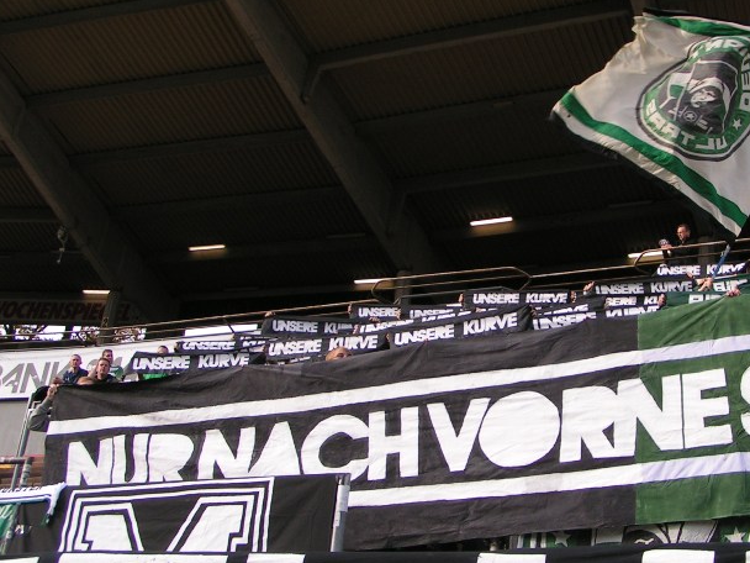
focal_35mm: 50
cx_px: 464
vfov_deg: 29.1
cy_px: 247
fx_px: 1083
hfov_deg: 38.0
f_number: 5
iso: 50
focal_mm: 5.8
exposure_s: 1/160
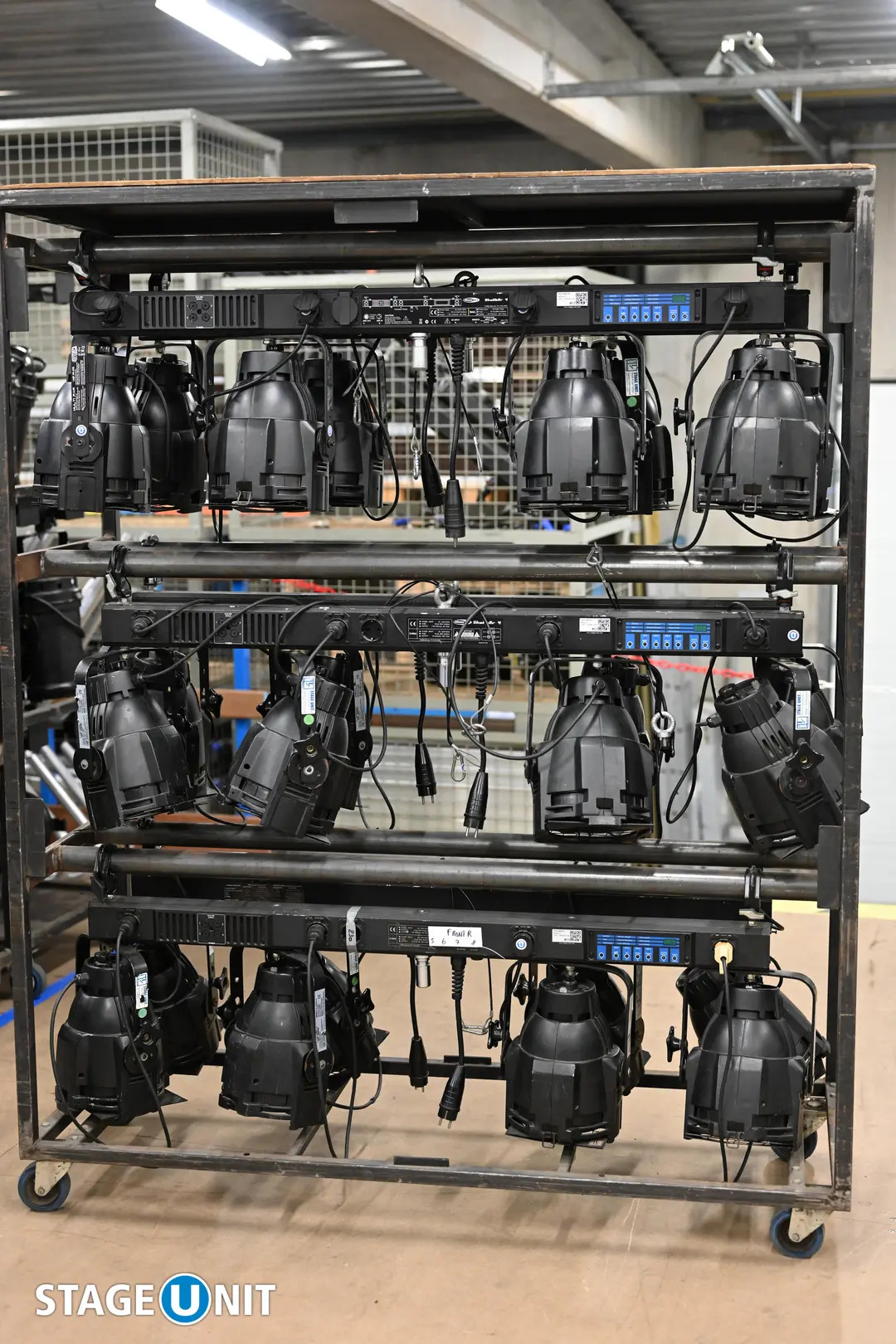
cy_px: 672
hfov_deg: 27.0
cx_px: 448
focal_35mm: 50
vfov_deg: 39.6
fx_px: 1867
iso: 3200
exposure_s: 1/100
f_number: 2.8
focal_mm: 50
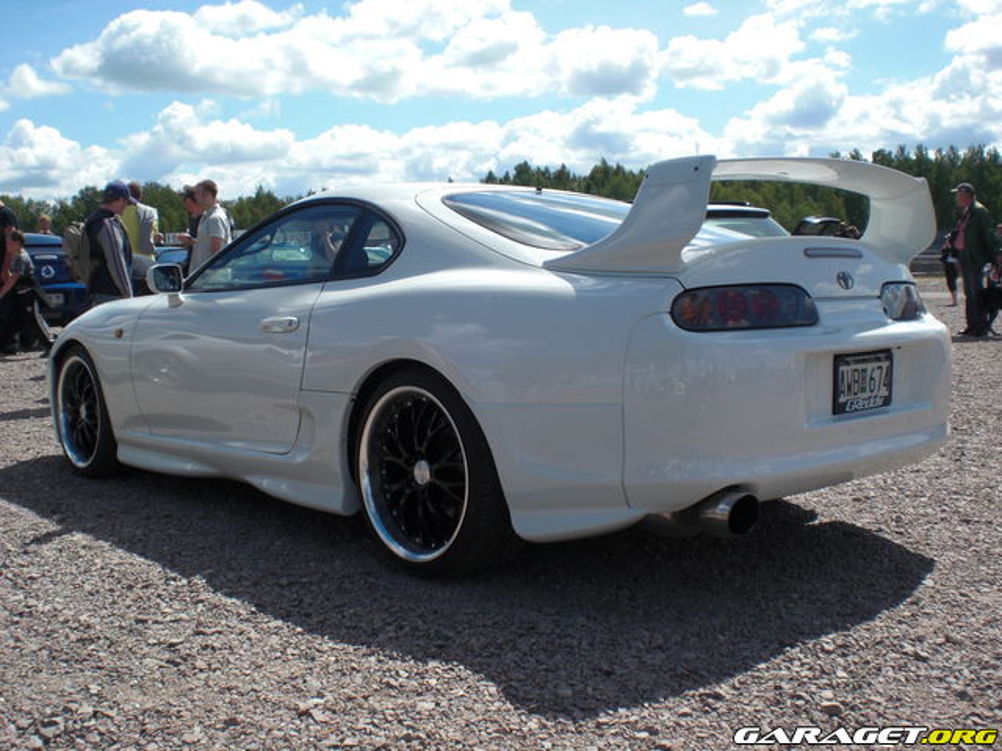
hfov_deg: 49.0
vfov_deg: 37.7
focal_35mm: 38
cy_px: 376
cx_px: 501
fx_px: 1100
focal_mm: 6.3
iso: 64
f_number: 5.6
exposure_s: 1/320
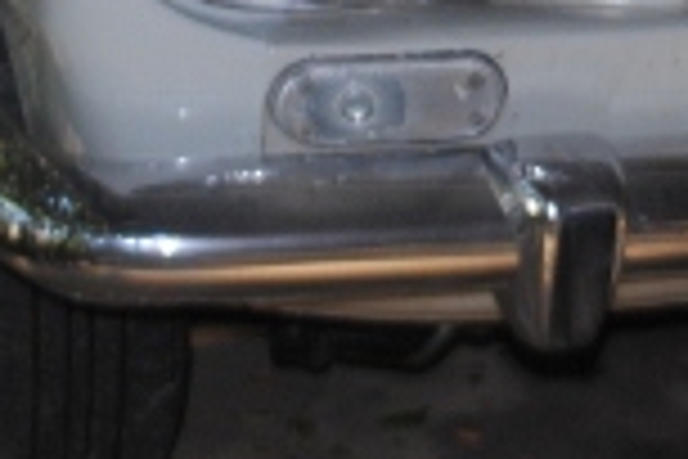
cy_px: -158
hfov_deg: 14.8
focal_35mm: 138
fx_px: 2637
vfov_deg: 9.7
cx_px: 567
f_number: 4
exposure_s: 1/60
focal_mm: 22
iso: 200
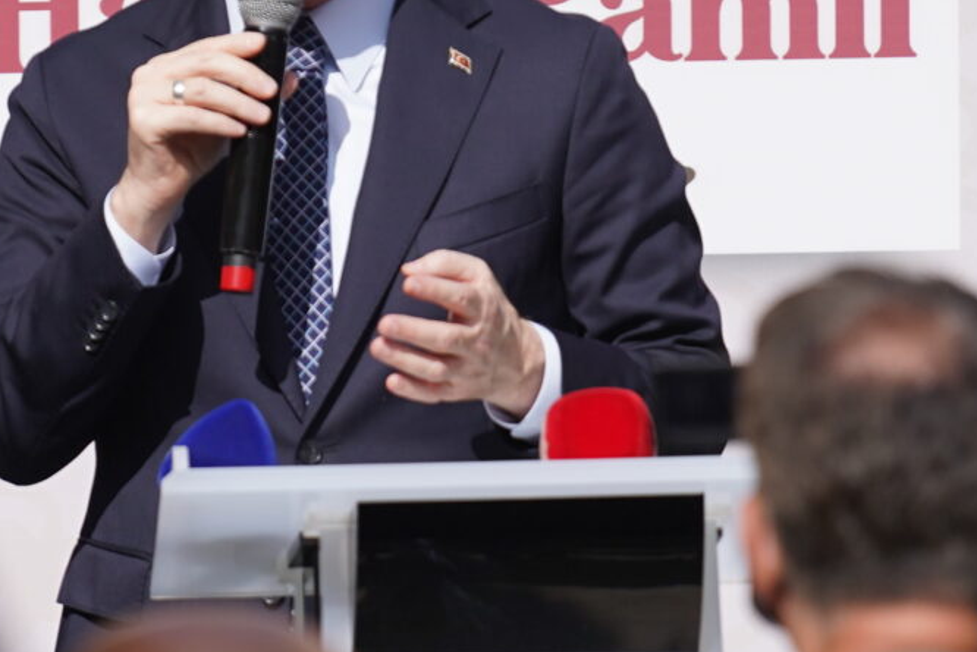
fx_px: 20868
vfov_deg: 1.8
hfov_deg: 2.7
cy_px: 418
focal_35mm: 769
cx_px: 258
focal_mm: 200
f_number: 2.8
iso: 200
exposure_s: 1/4000
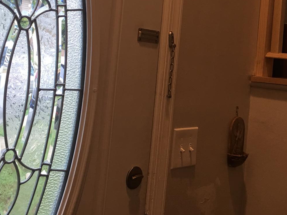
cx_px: 197
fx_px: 497
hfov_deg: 31.9
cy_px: 56
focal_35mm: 60
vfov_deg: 24.2
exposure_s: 1/15
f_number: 2.2
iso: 32
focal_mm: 4.15
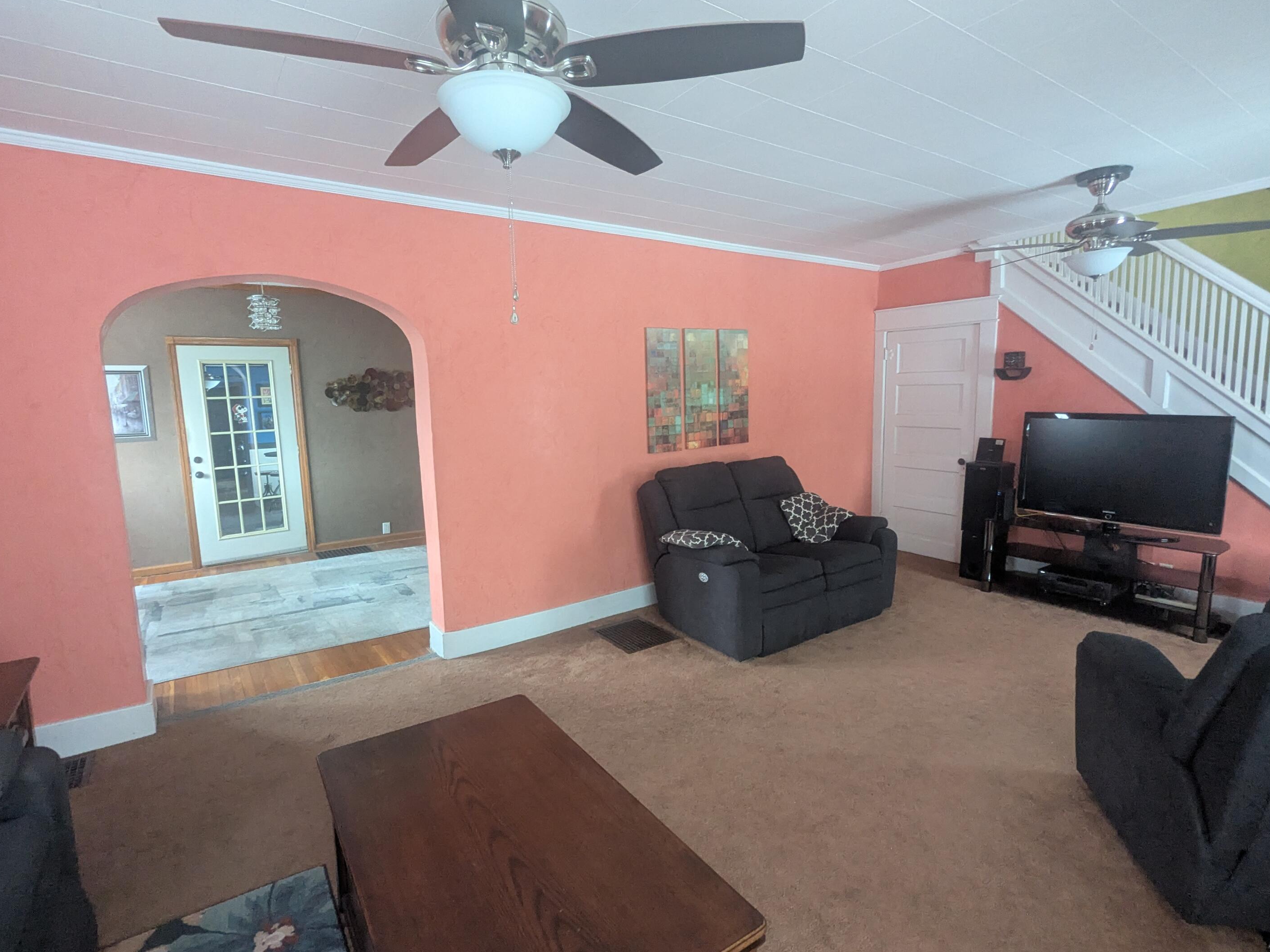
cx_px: 620
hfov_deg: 91.0
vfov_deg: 74.7
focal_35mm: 17
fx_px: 624
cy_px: 482
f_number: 2.2
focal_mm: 2.35
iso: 602
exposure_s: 1/38.3
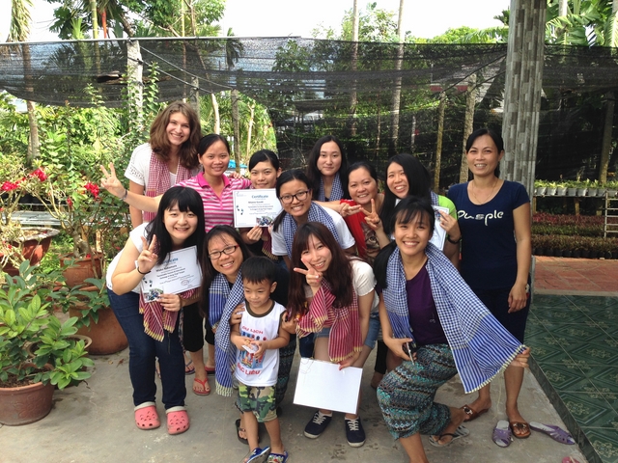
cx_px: 309
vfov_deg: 42.9
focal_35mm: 33
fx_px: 589
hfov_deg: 55.4
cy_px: 232
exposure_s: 1/341
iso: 50
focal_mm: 4.12
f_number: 2.4
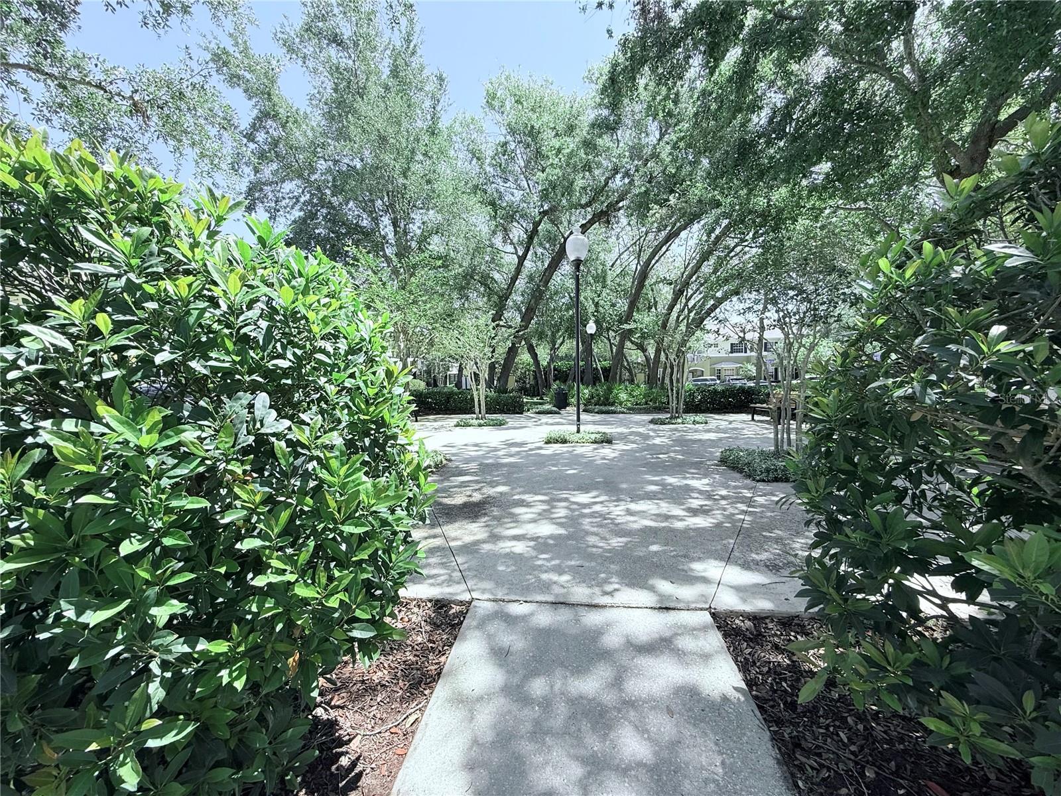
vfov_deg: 85.7
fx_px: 429
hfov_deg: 102.1
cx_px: 530
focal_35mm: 14
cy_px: 398
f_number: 2.2
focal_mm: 2.22
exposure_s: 1/970
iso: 64
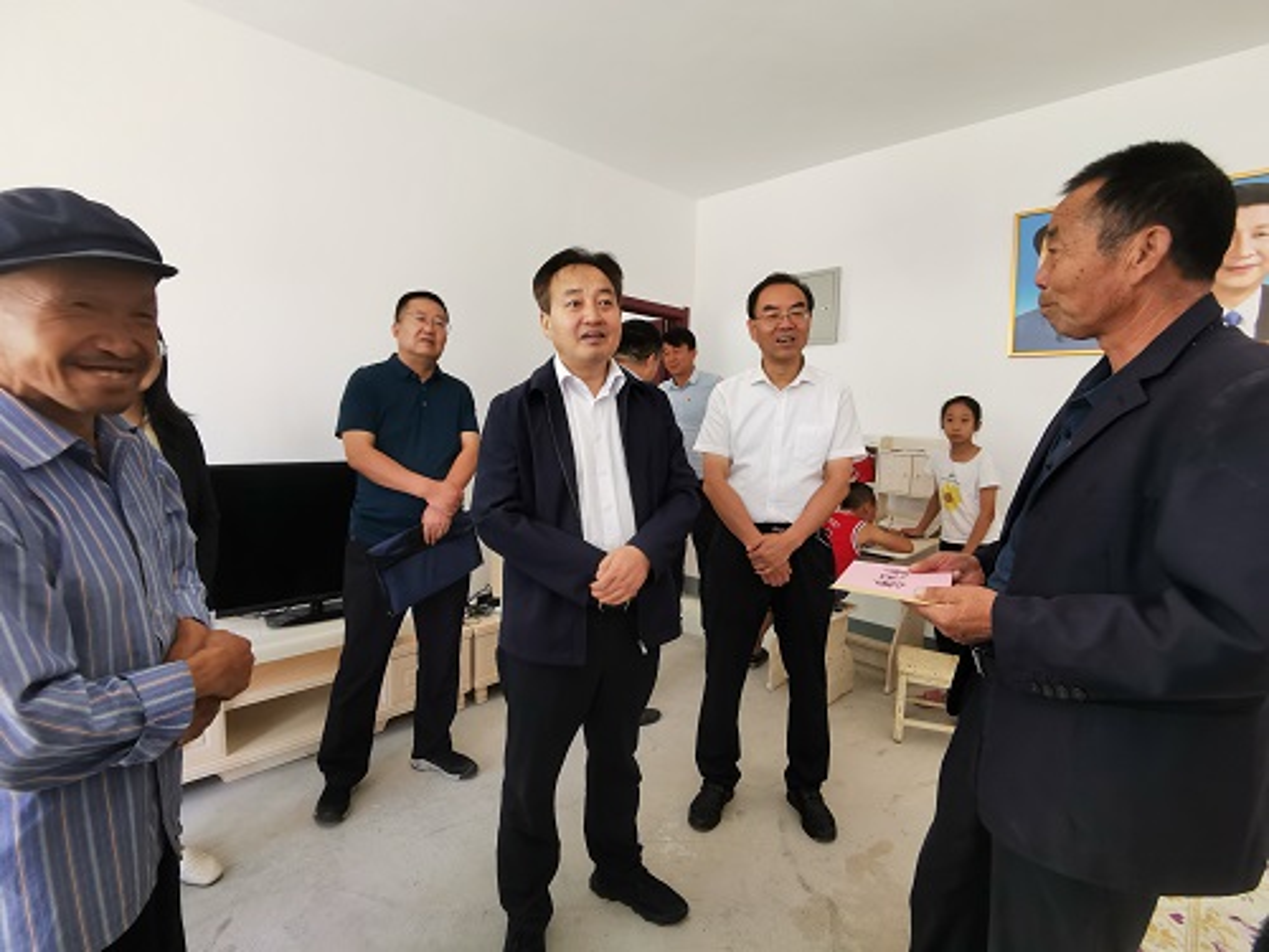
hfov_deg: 91.0
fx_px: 623
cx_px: 634
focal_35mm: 17
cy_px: 476
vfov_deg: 74.7
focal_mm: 2.26
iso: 80
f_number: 2.2
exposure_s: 1/50
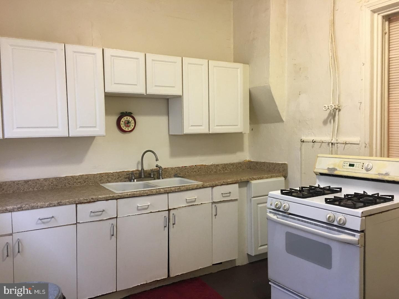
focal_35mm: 29
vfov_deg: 48.2
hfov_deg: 61.7
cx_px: 200
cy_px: 150
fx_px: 334
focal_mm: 4.15
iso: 64
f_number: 2.2
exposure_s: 1/15
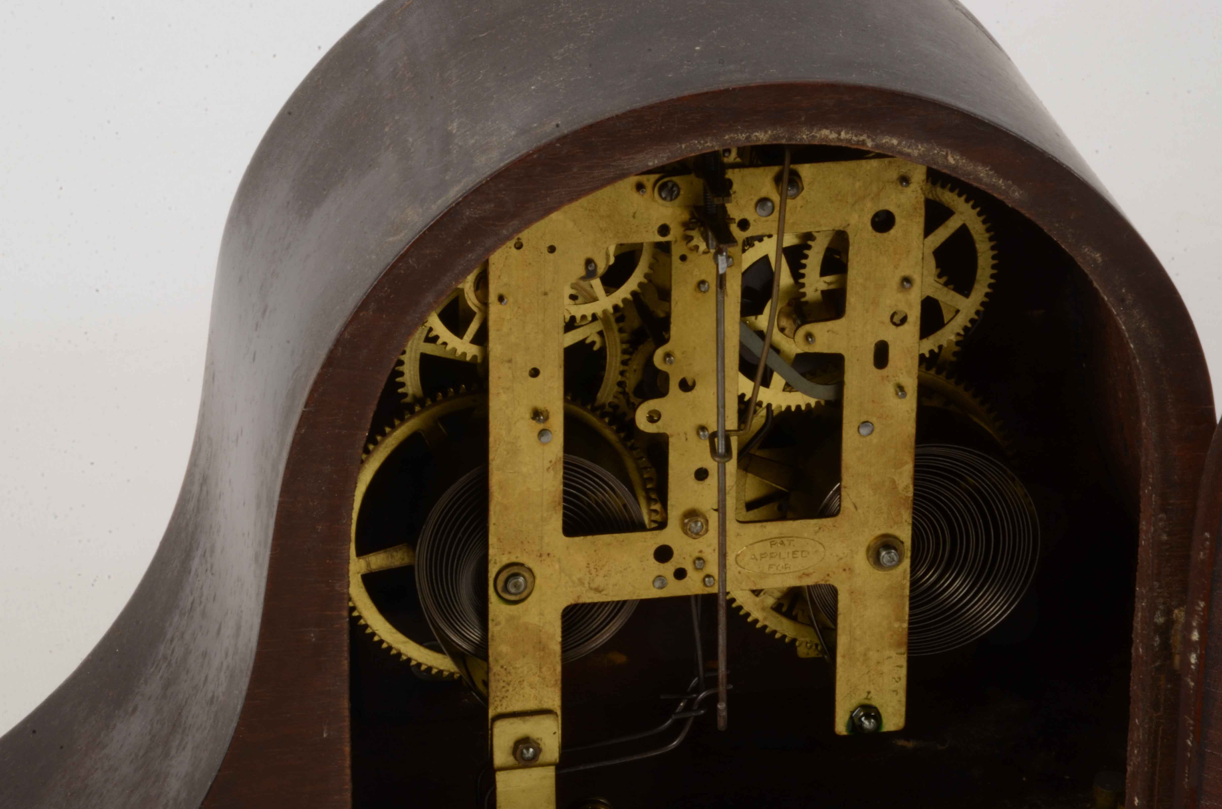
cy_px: 404
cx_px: 611
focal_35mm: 158
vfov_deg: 8.7
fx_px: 5335
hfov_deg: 13.1
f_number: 36
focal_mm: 105
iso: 250
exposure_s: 1/125
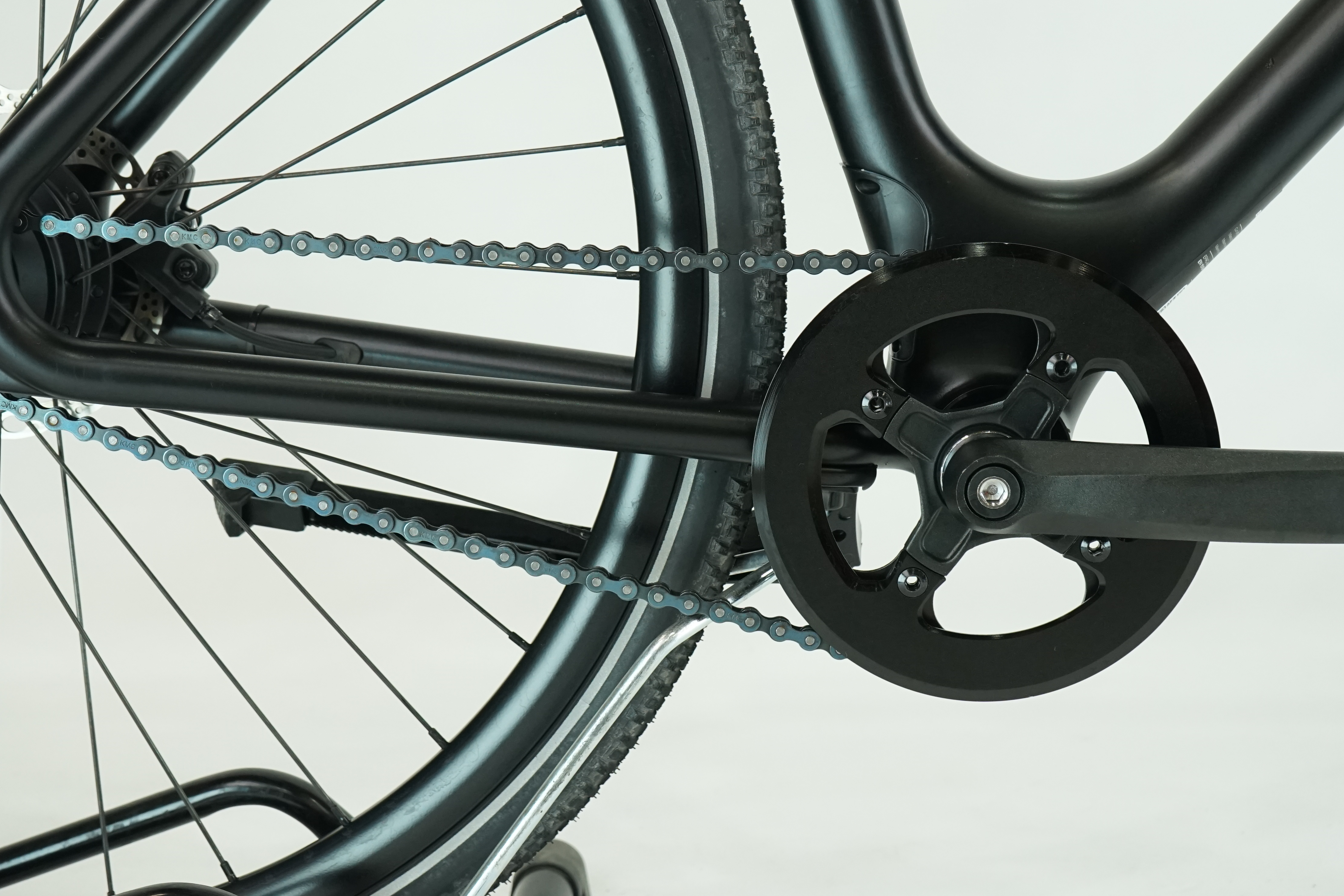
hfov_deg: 32.9
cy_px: 359
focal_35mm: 61
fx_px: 2277
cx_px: 659
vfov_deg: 22.2
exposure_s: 1/200
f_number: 6.3
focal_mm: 45
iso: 1600
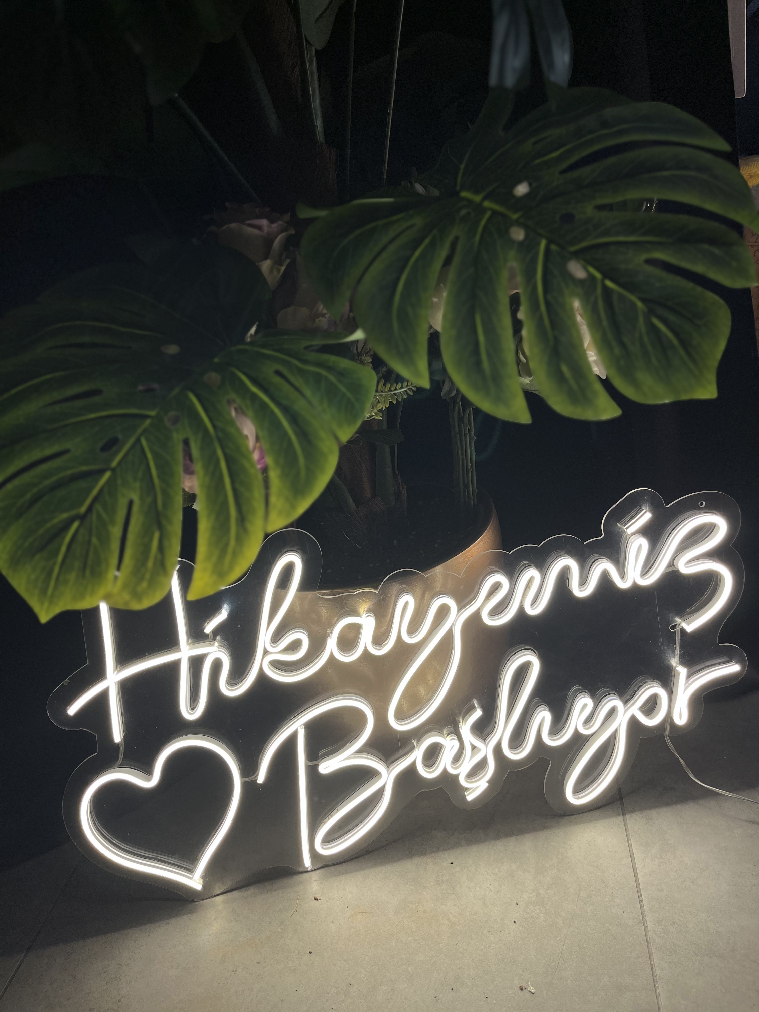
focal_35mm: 26
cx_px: 380
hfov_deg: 53.1
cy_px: 506
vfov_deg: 67.3
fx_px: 760
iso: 32
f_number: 1.6
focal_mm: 5.1
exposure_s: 1/111
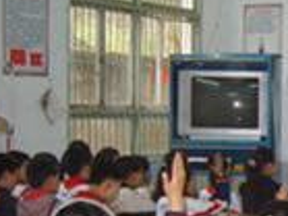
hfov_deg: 18.4
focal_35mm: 101
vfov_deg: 14.4
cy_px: 212
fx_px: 840
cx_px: 354
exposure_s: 1/30
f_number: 2.8
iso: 184
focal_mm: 7.4
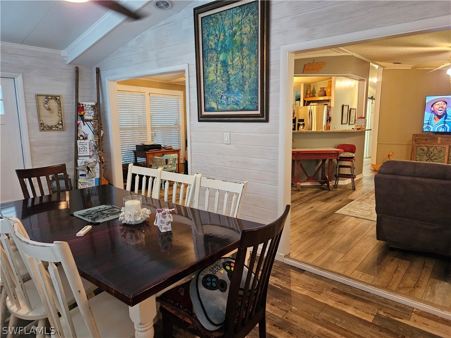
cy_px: 169
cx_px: 226
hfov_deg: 73.9
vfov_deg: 58.9
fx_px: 300
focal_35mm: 23
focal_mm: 5.4
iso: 640
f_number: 1.8
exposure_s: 1/60
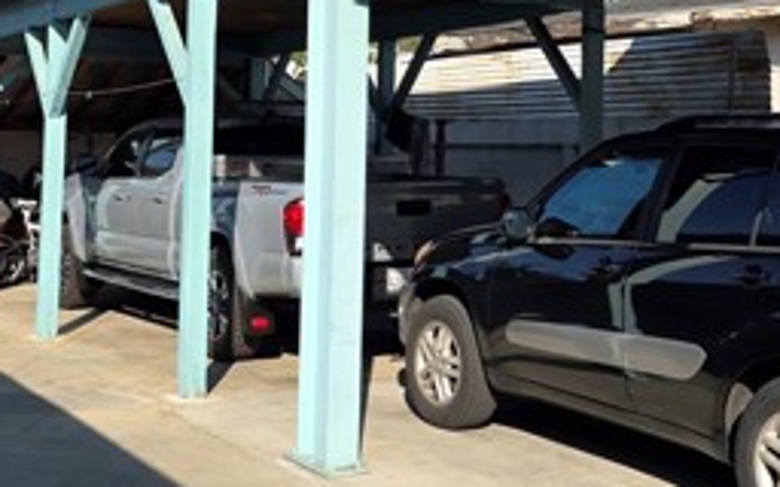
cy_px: 58
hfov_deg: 33.4
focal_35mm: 61
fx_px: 1297
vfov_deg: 20.9
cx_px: 451
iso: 80
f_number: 1.7
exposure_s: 1/4145
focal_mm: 6.3
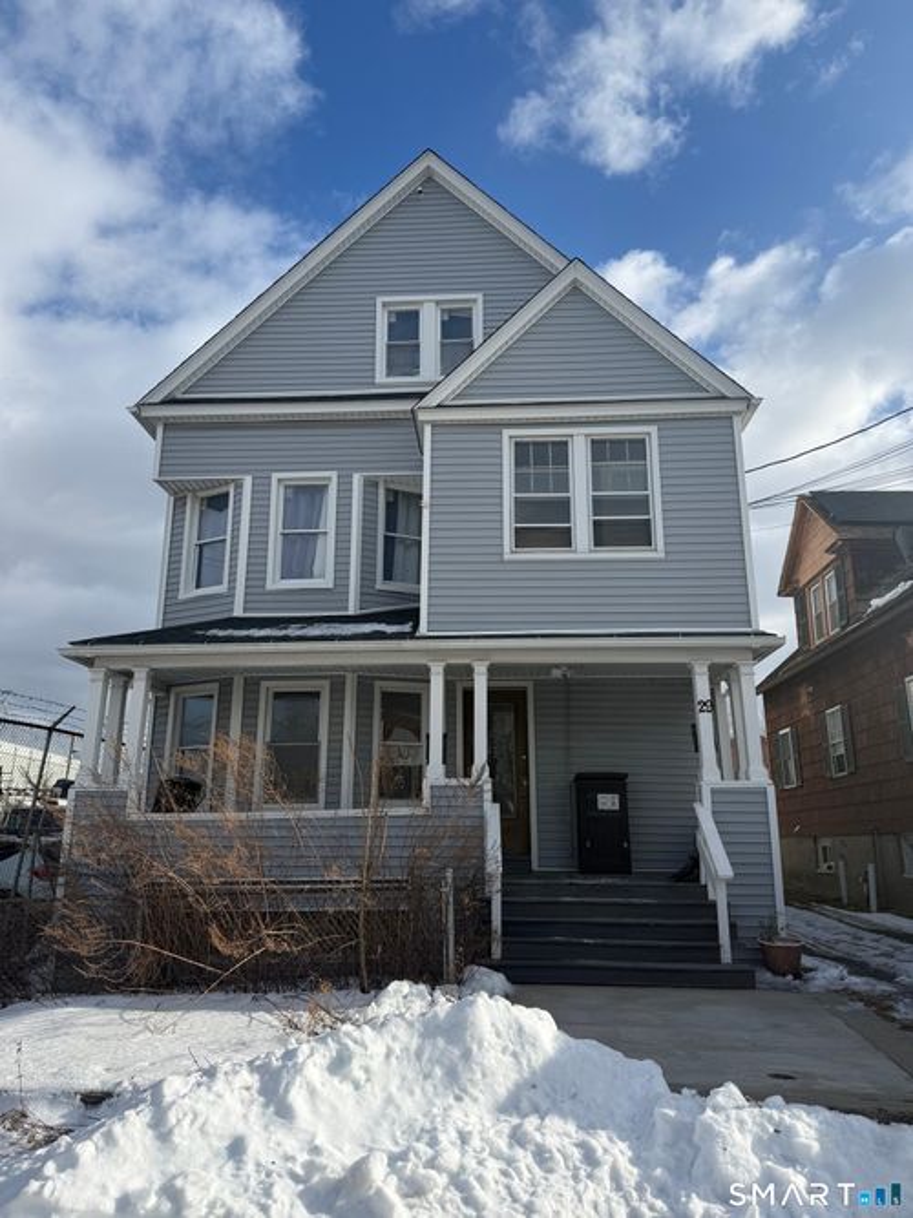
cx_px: 456
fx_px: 844
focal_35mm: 24
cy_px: 609
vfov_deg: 71.6
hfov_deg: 56.8
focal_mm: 6.76
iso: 80
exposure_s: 1/5319
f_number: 1.78
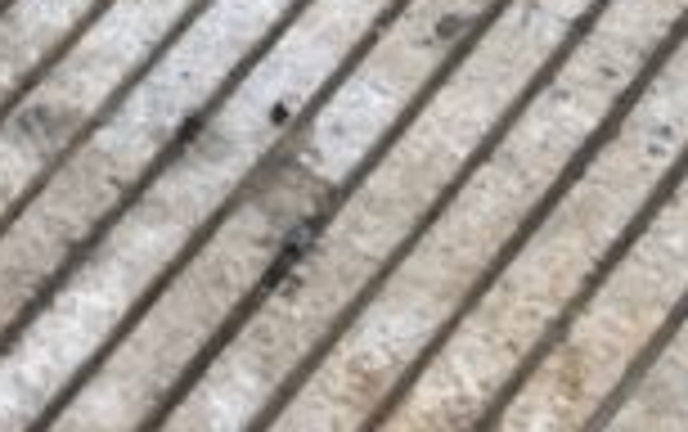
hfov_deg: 9.5
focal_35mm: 206
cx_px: -675
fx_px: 3867
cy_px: -423
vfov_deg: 6.2
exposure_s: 1/130
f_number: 1.8
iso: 16
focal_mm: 3
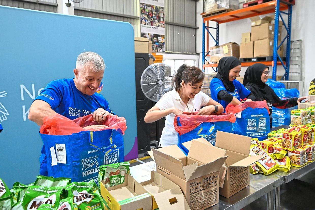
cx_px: 158
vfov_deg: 49.5
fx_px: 227
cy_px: 105
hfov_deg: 69.4
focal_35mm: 26
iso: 3200
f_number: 5
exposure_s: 1/160
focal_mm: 26
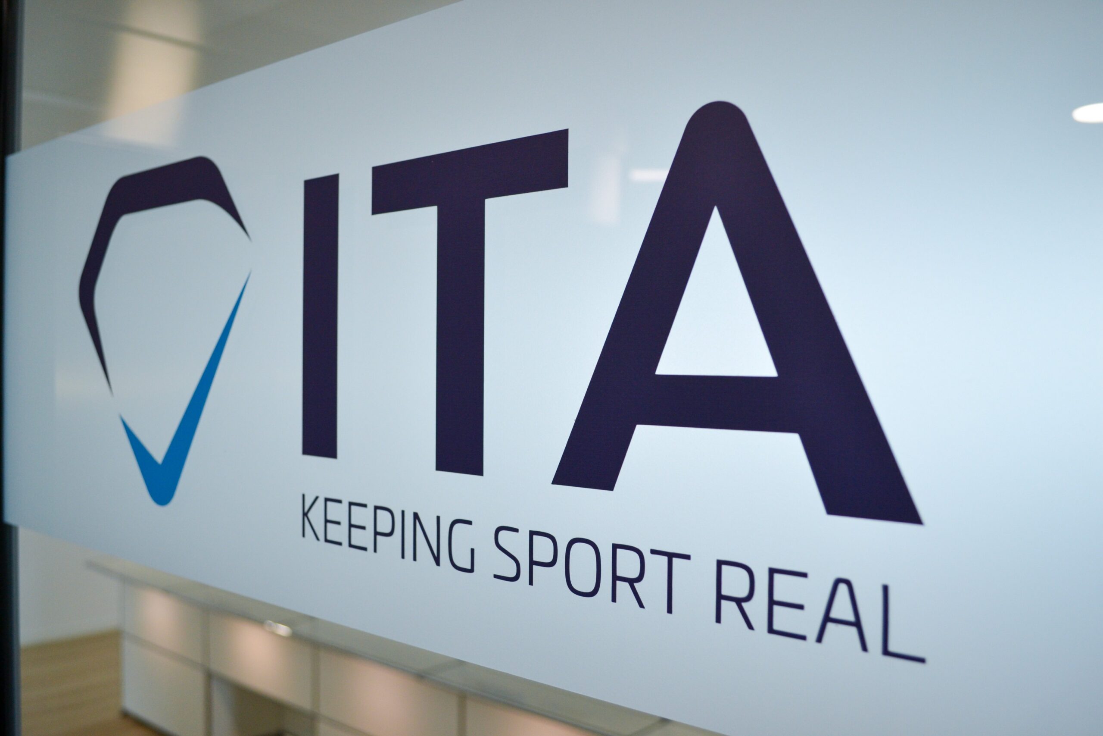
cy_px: 368
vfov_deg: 40.0
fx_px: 1011
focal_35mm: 33
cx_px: 552
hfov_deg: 57.2
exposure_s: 1/100
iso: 400
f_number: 5
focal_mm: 22
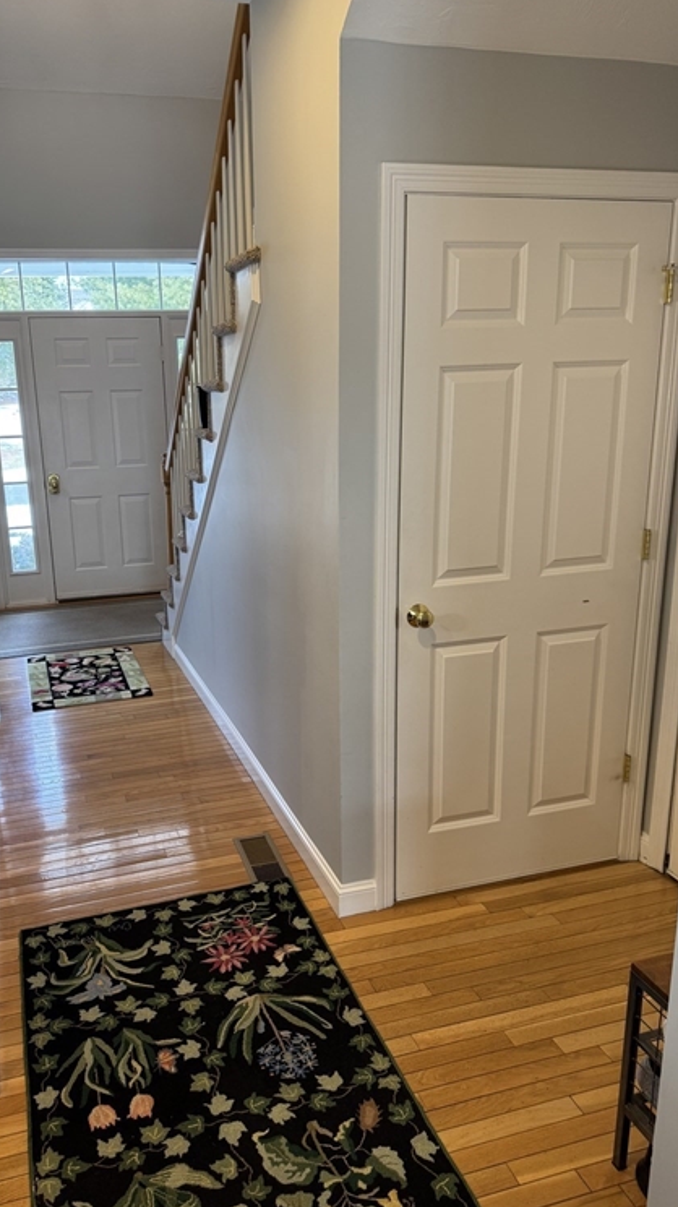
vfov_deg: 69.9
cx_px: 264
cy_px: 602
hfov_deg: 42.6
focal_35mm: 27
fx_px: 864
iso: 125
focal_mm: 6.76
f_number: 1.78
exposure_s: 1/60
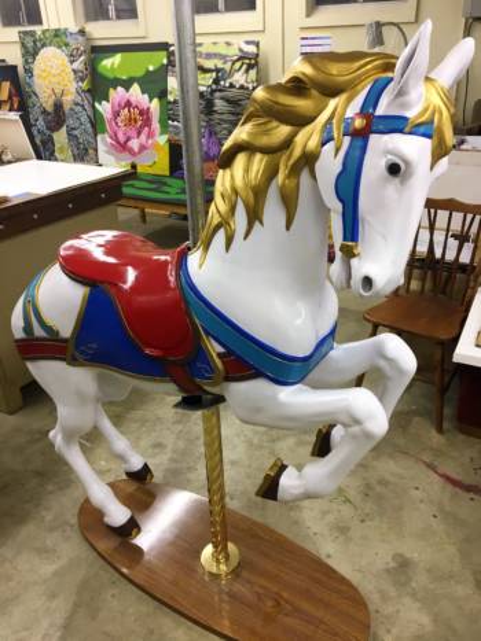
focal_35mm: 29
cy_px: 320
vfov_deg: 61.7
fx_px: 538
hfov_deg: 48.2
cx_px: 240
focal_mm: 4.15
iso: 50
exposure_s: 1/30
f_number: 2.2
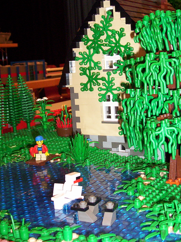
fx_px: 495
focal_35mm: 71
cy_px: 122
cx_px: 117
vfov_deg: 27.4
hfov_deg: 20.7
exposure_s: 1/69.5
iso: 140
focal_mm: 7.1
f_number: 2.97
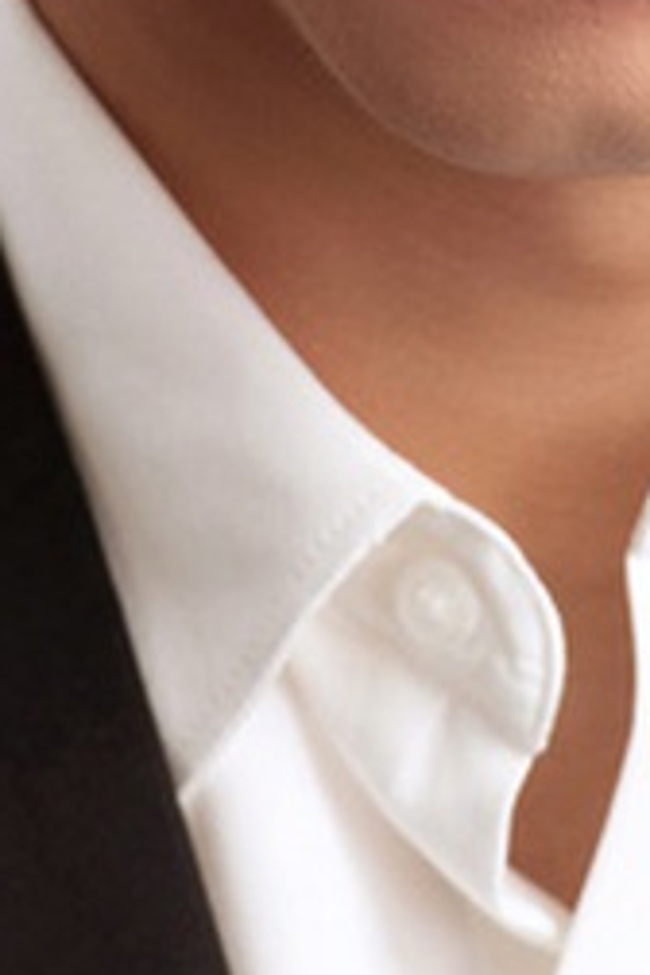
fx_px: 22992
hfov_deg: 1.6
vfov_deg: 2.4
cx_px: 561
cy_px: -853
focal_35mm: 849
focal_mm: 190
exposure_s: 1/200
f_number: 8
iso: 100
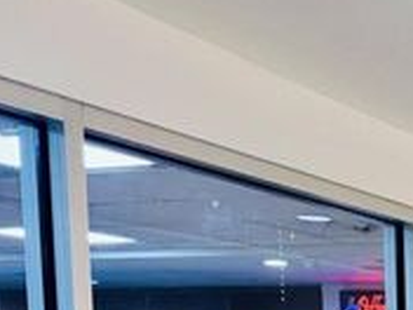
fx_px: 966
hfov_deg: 20.4
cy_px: 490
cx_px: 636
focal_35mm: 81
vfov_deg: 16.3
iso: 125
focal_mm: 6.76
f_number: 1.78
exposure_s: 1/120
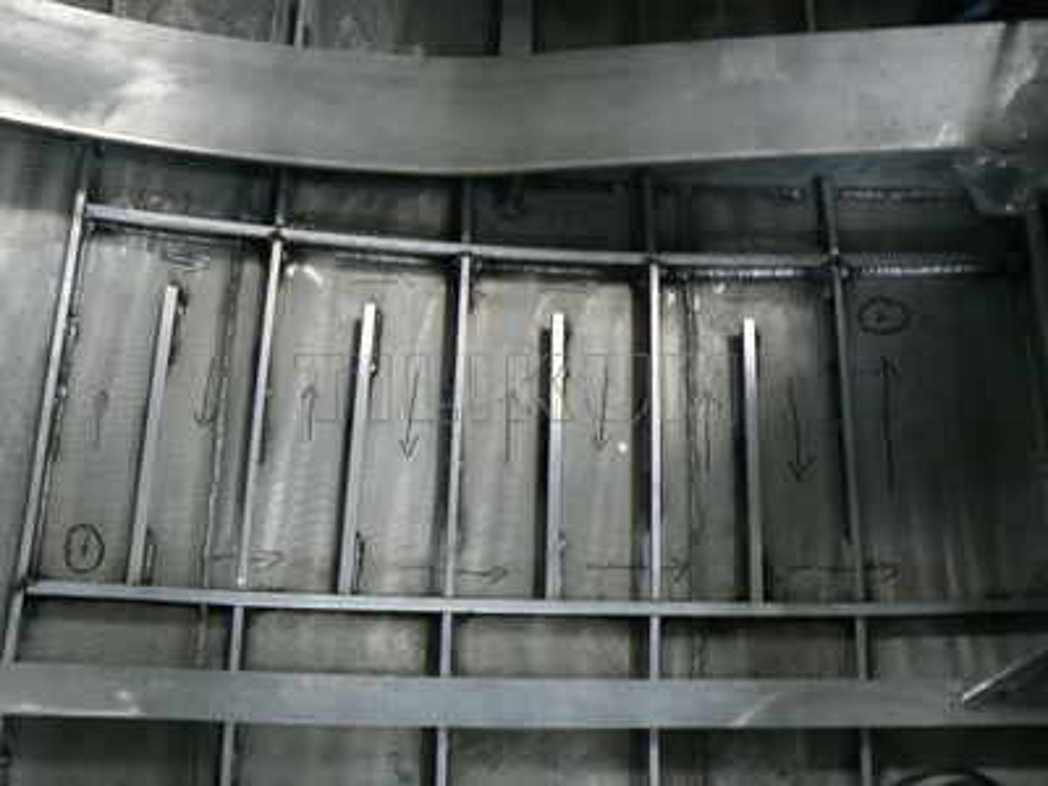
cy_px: 393
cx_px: 524
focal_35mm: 36
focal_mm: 6
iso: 200
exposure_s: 1/13
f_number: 2.8
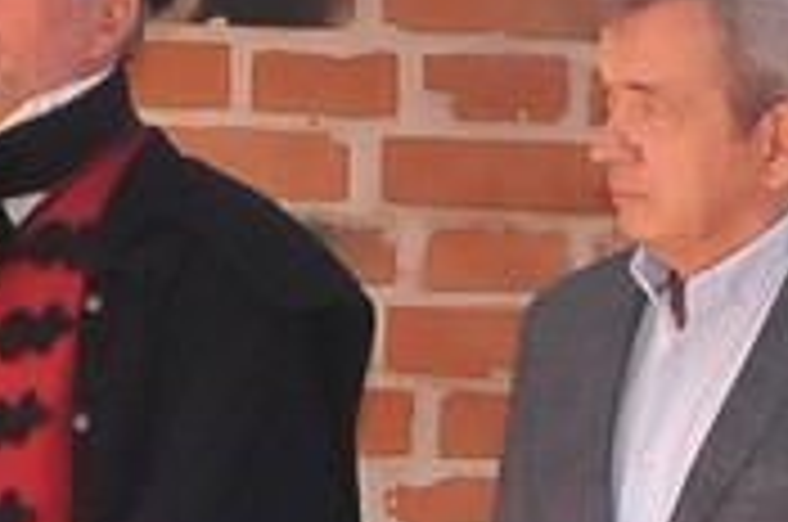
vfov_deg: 3.7
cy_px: 1044
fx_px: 8062
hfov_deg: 5.5
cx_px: 1513
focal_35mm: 369
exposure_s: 1/100
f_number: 8
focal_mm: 42
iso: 1600
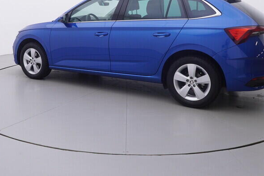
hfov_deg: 49.4
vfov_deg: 33.6
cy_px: 41
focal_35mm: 39
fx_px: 285
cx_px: 108
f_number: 5
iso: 200
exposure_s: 1/80
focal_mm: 15
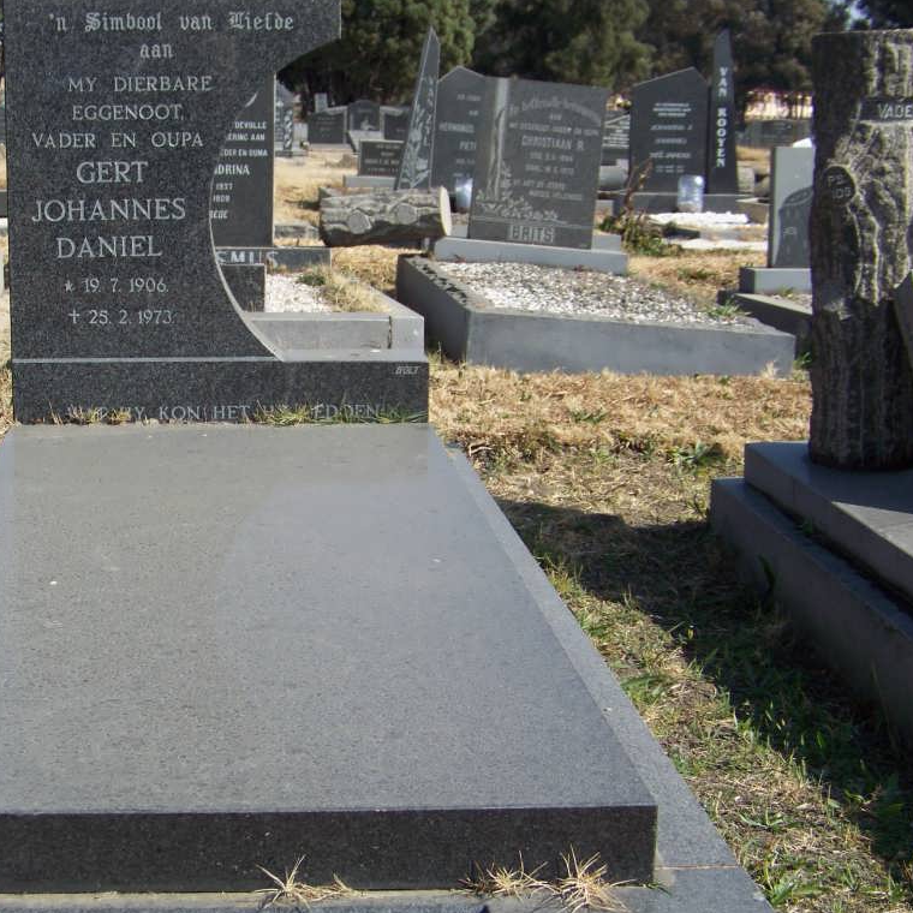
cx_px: 303
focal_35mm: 60
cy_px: 478
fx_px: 1790
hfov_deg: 28.4
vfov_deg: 28.6
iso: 64
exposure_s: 1/800
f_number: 2.8
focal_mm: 6.75
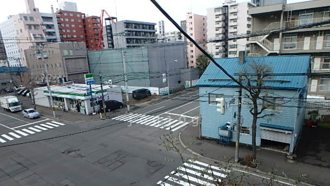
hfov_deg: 76.3
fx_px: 210
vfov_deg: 47.1
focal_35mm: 24
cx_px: 164
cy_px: 120
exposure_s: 1/400
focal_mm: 3.7
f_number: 3.5
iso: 125
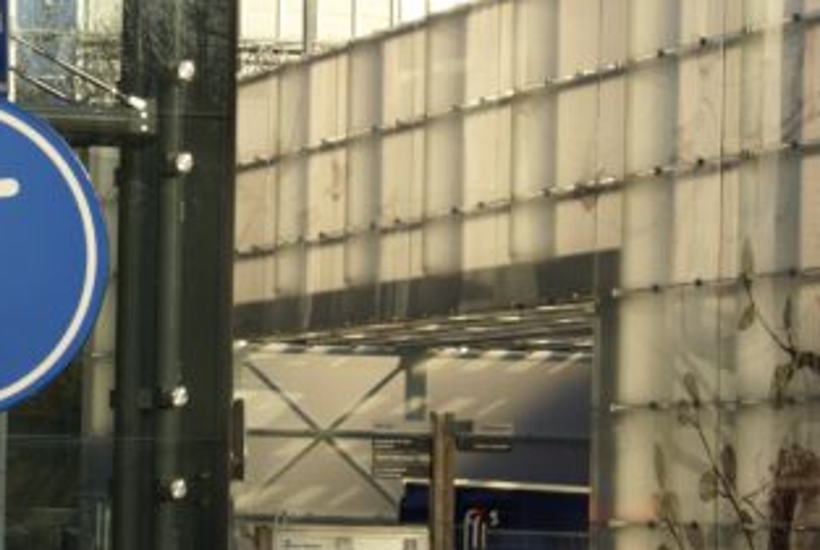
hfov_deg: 10.2
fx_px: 4587
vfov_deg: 6.9
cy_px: 330
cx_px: 102
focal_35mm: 201
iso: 100
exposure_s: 1/160
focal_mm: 70
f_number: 9
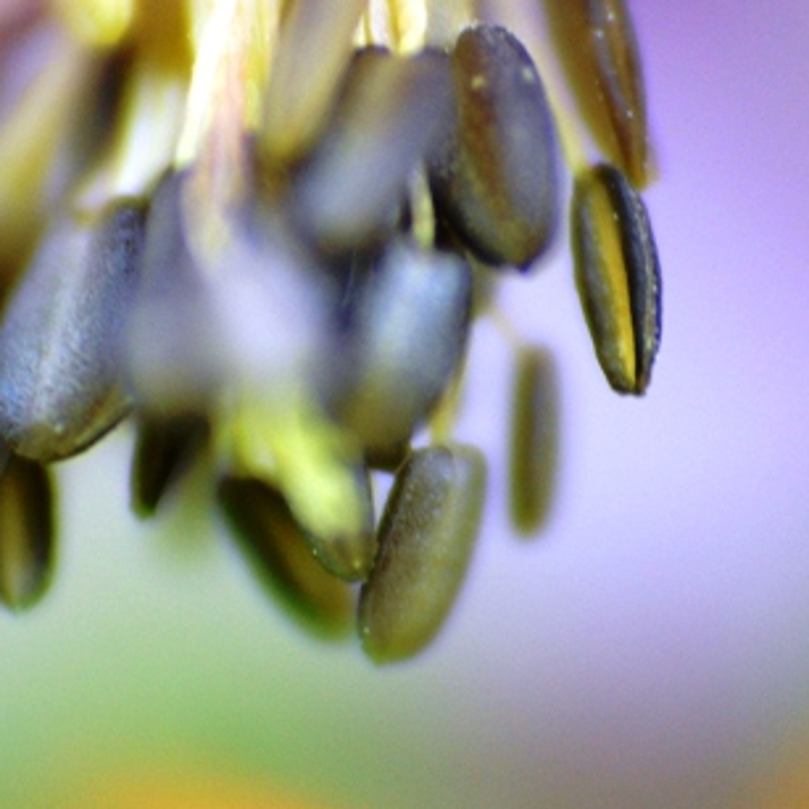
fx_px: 15812
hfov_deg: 2.9
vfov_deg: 2.9
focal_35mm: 598
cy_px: 348
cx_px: 361
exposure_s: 1/125
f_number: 6.3
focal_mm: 180
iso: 400
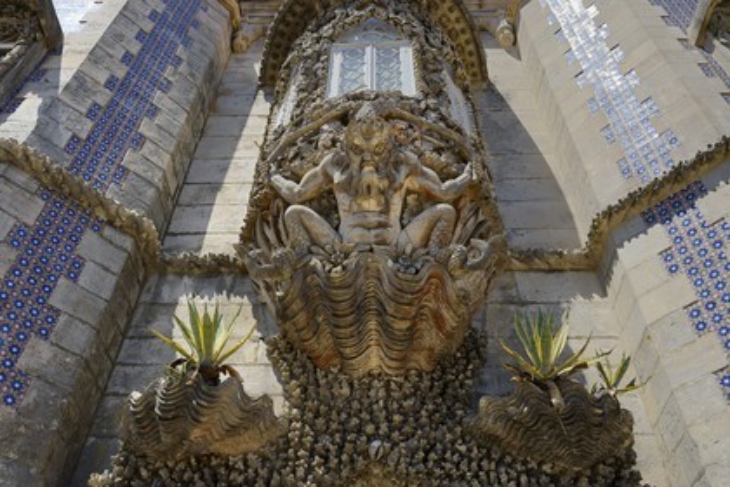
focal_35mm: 32
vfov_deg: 41.1
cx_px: 365
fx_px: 649
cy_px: 244
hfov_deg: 58.7
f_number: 8
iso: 200
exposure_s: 1/400
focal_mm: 32
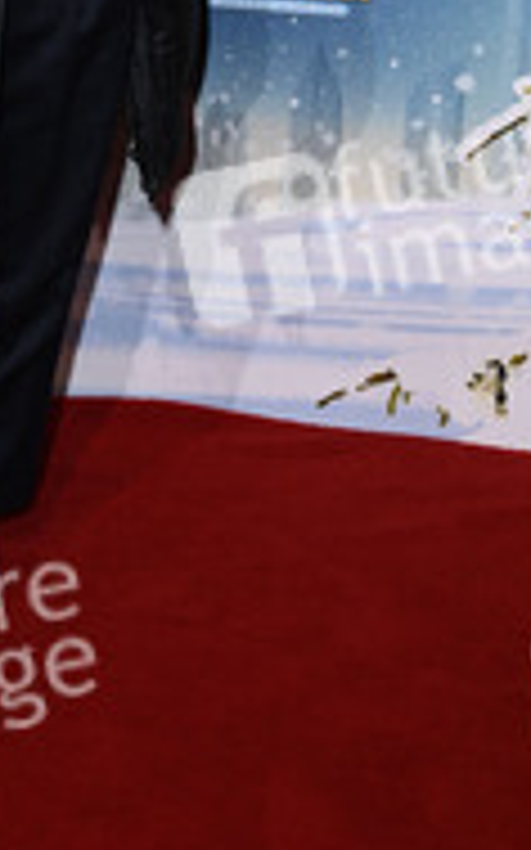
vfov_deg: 20.7
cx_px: -4
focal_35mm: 97
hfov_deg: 13.3
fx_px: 2248
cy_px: -4
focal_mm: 45
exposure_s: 1/250
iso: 1250
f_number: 5.6
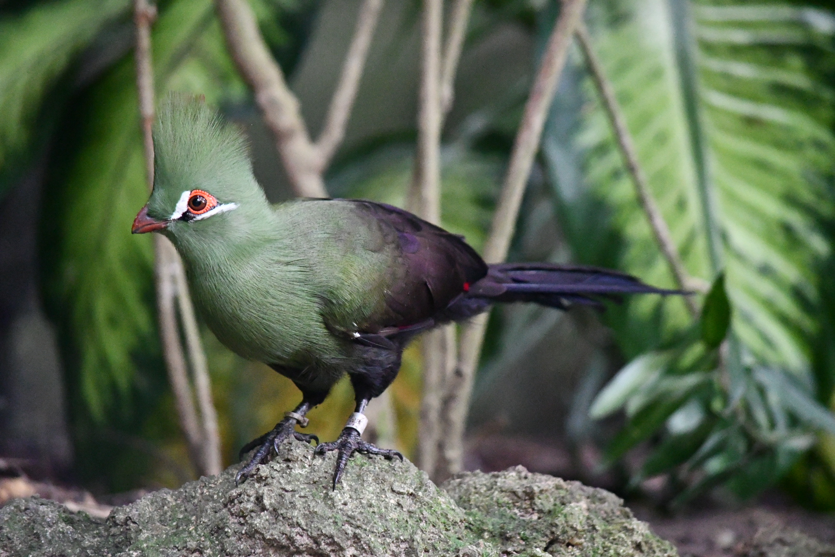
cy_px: 278
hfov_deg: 8.3
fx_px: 5729
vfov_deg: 5.6
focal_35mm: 247
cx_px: 418
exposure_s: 1/250
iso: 11400
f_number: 5
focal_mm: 165
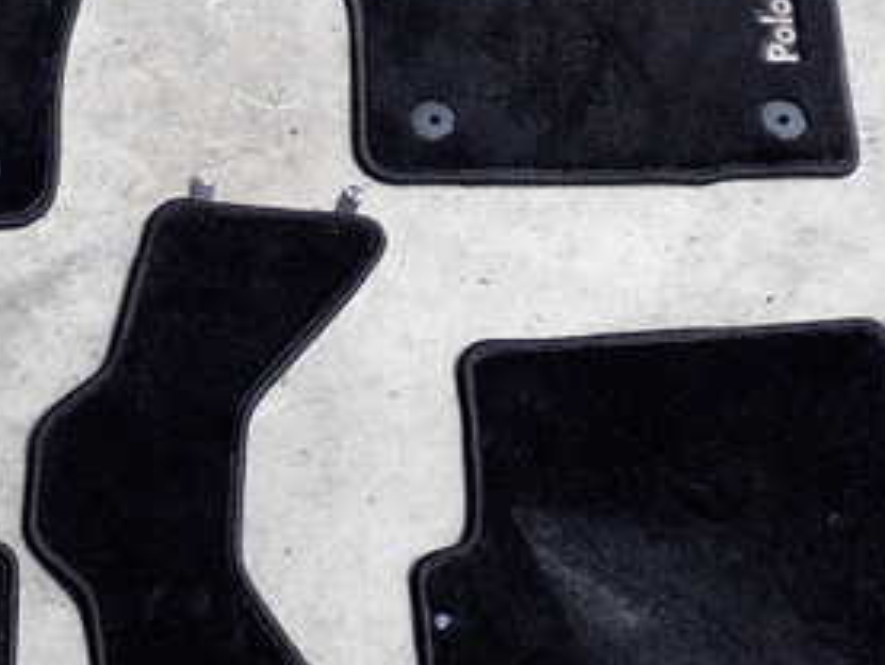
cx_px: 217
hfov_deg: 24.7
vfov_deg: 18.8
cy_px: 214
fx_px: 1995
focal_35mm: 78
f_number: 2.5
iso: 100
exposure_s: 1/640
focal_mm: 6.37
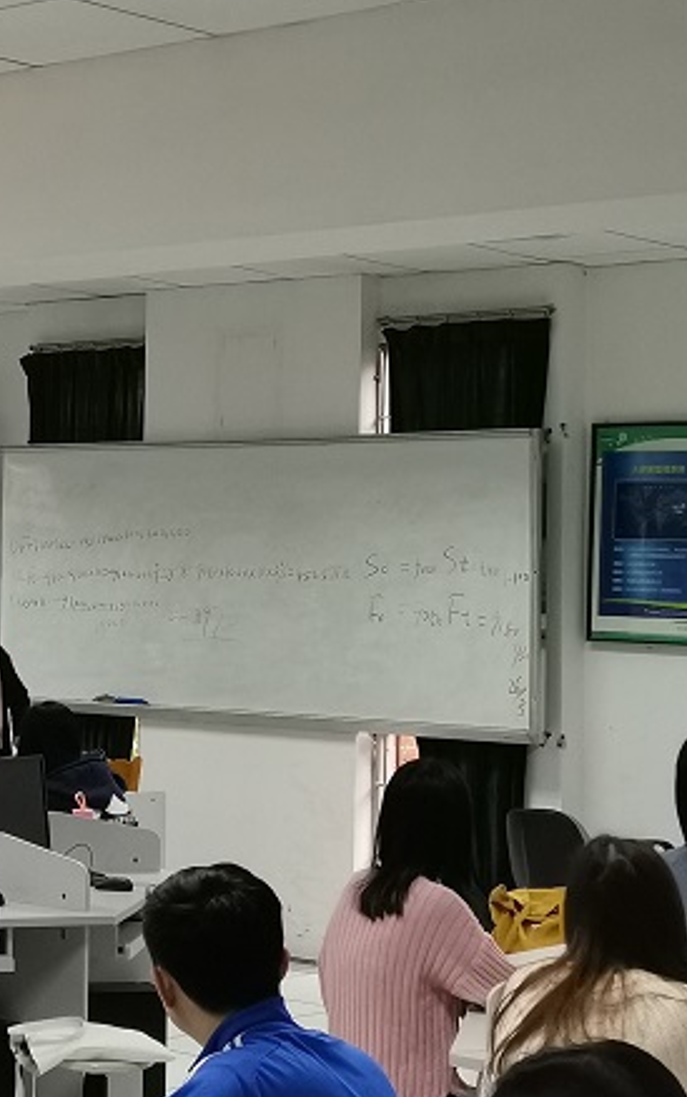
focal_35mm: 85
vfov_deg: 24.3
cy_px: 467
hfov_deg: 14.9
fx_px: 2545
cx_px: -93
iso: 250
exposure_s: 1/100
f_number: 1.8
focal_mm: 4.75
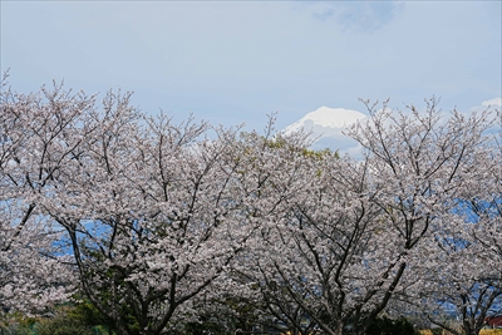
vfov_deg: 13.1
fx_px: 1465
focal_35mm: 105
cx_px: 251
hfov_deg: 19.4
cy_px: 168
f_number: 8
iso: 100
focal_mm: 105
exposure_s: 1/640
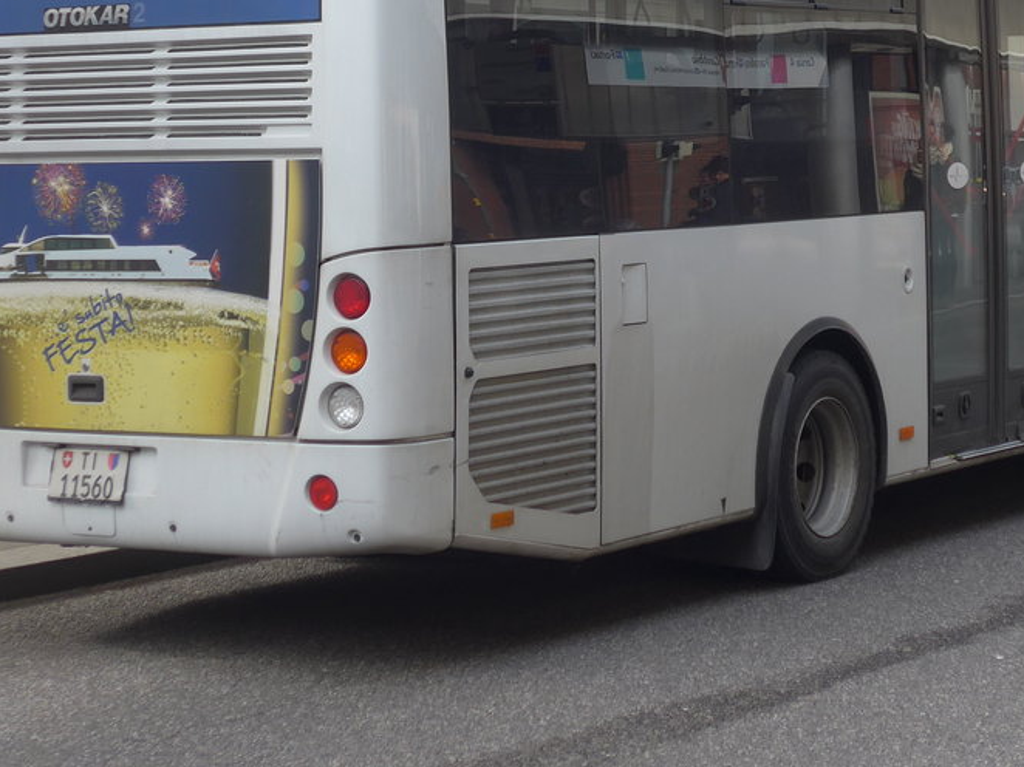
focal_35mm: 107
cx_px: 580
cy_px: 90
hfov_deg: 18.4
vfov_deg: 13.7
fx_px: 3164
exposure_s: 1/200
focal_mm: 12
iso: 80
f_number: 3.5
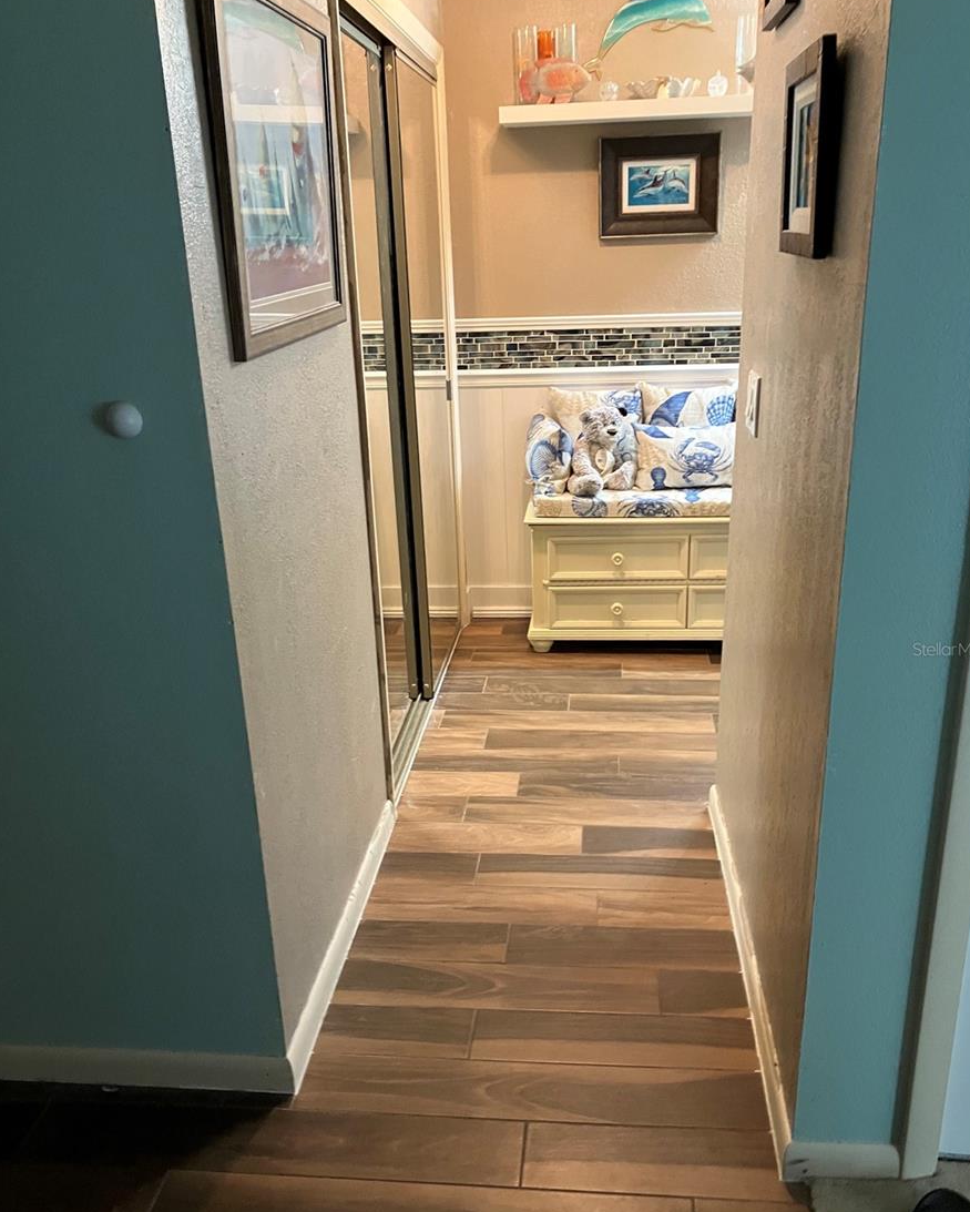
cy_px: 649
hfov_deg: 48.5
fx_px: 1076
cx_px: 492
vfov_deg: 58.7
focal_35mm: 30
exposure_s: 1/30
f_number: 1.8
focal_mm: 3.99
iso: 320
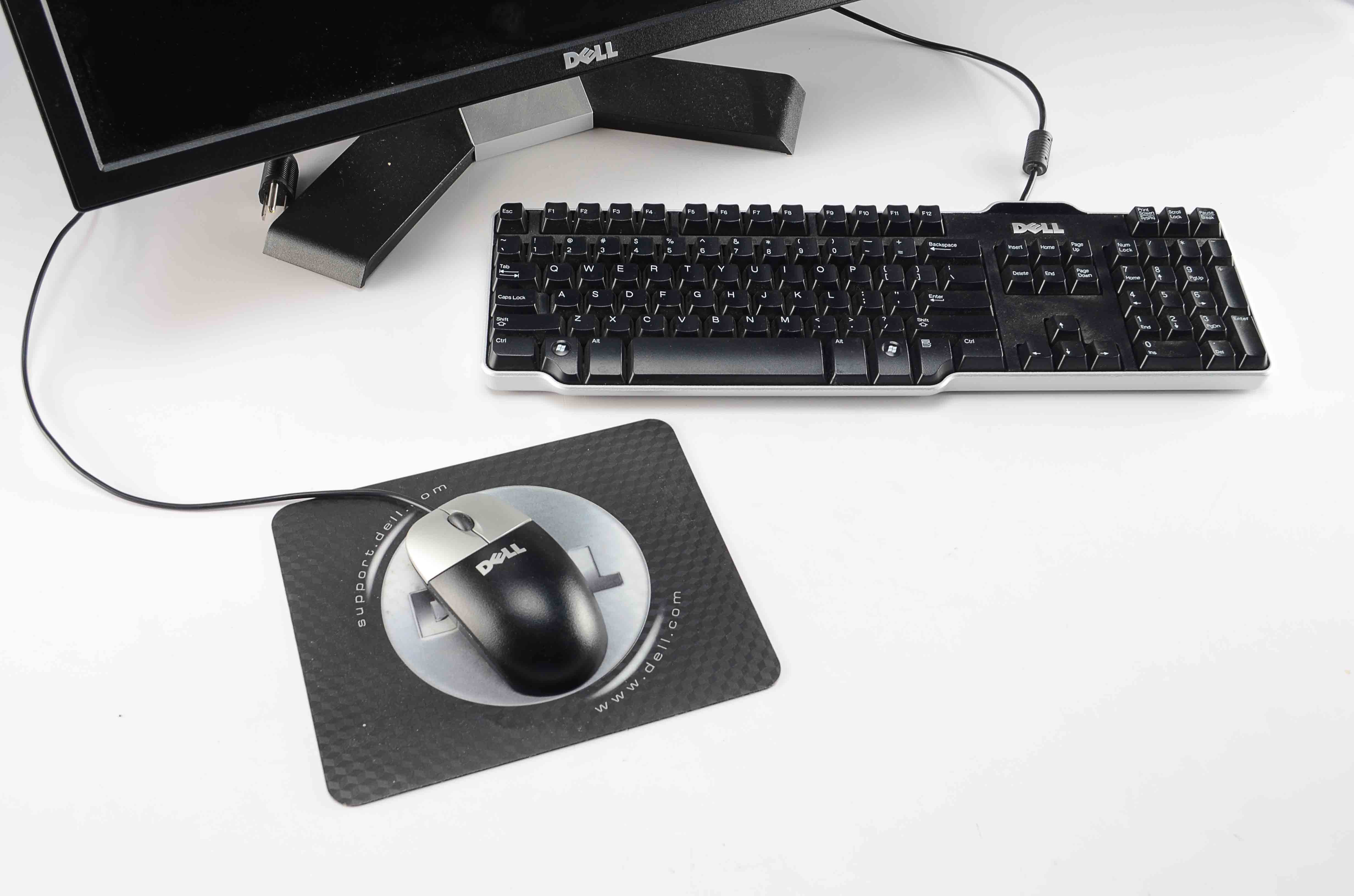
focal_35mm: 39
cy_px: 448
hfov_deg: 49.6
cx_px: 677
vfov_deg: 34.1
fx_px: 1464
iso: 100
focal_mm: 26
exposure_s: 1/80
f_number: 9
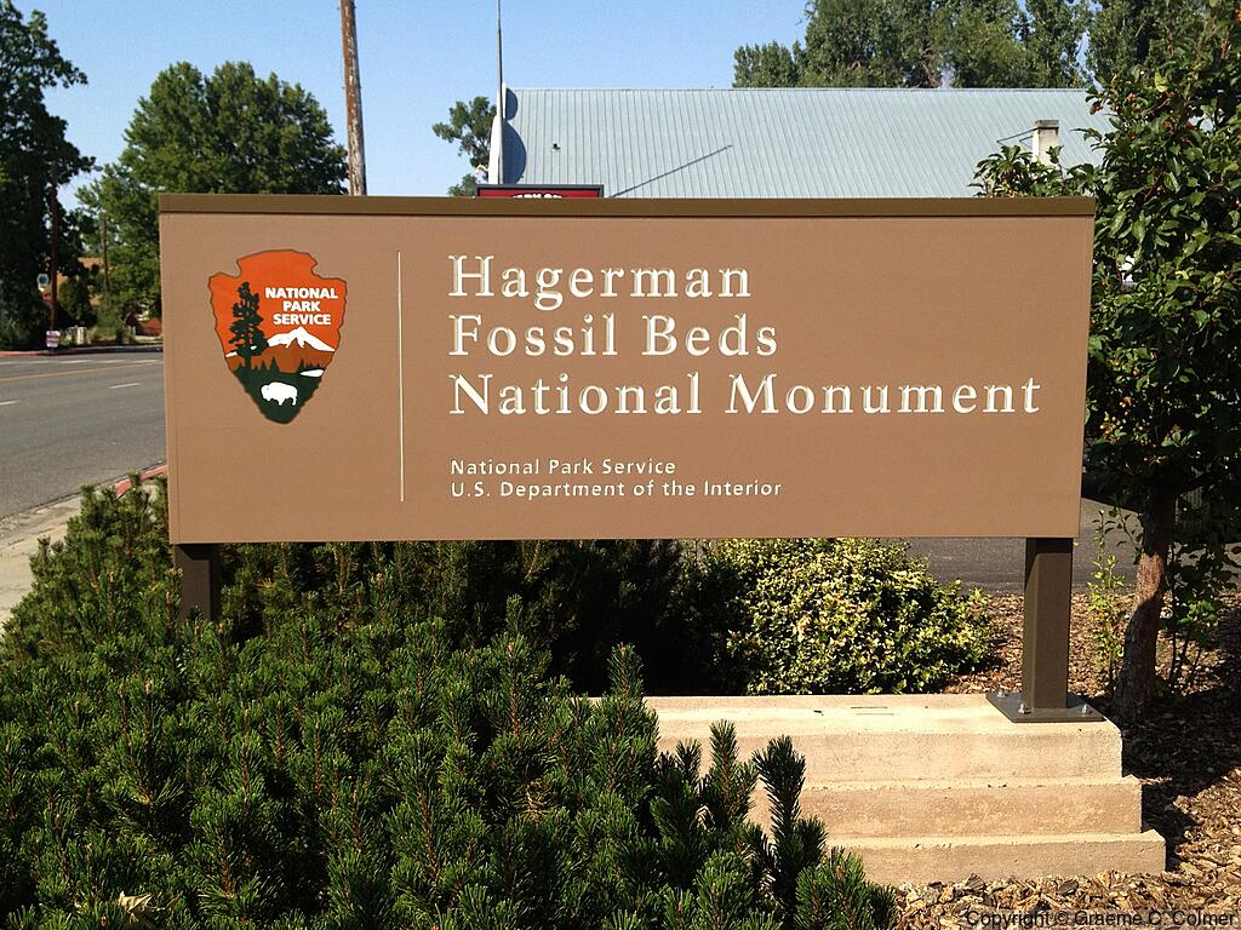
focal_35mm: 35
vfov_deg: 40.7
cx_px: 620
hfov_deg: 52.6
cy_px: 465
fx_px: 1255
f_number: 2.4
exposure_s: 1/1255
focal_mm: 4.28
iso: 50
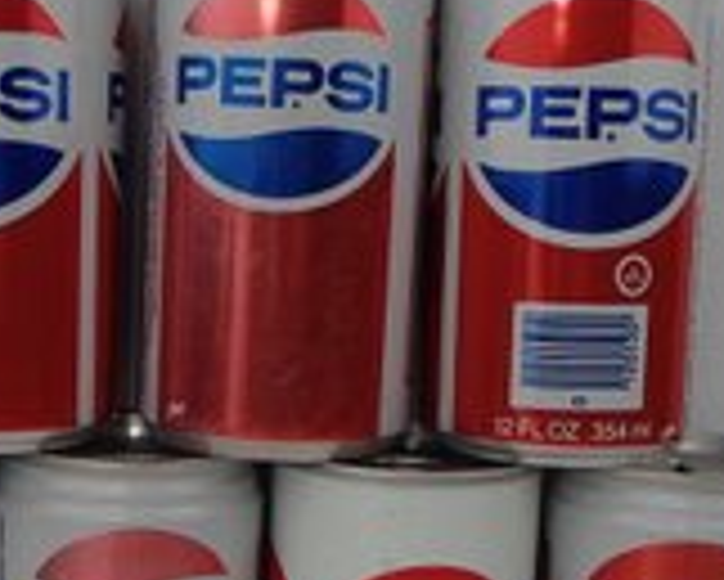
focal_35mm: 77
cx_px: 268
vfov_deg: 19.8
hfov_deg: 24.7
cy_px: 434
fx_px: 1651
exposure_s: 1/160
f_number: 4.7
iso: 125
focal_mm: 6.64
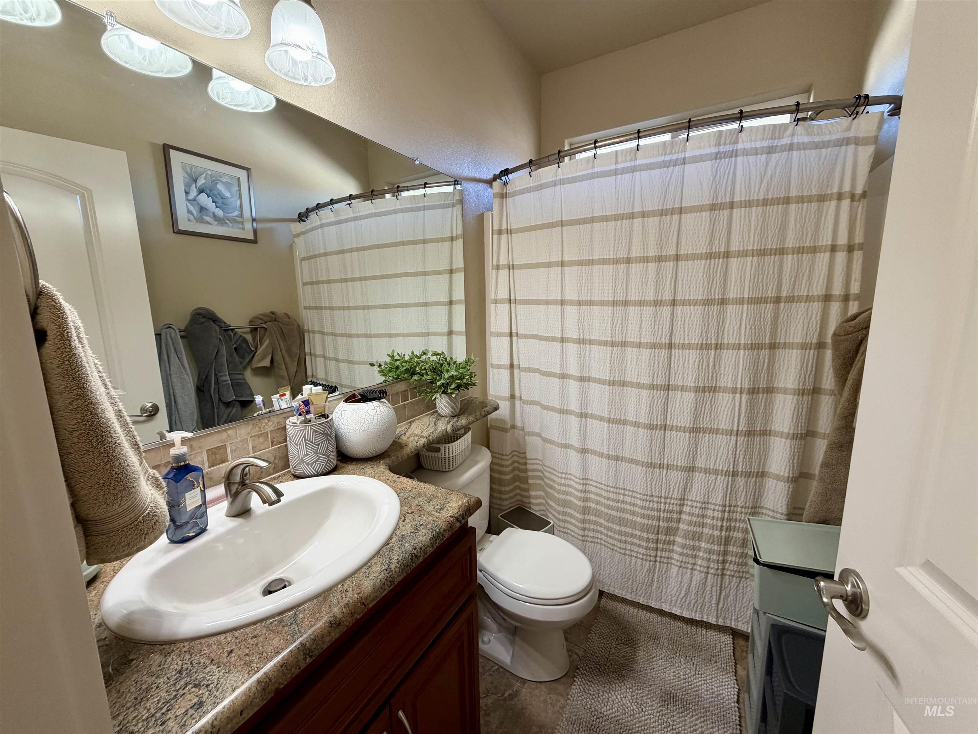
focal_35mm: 14
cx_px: 489
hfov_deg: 102.1
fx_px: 396
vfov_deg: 85.7
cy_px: 367
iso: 160
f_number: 2.2
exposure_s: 1/60
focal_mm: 2.22
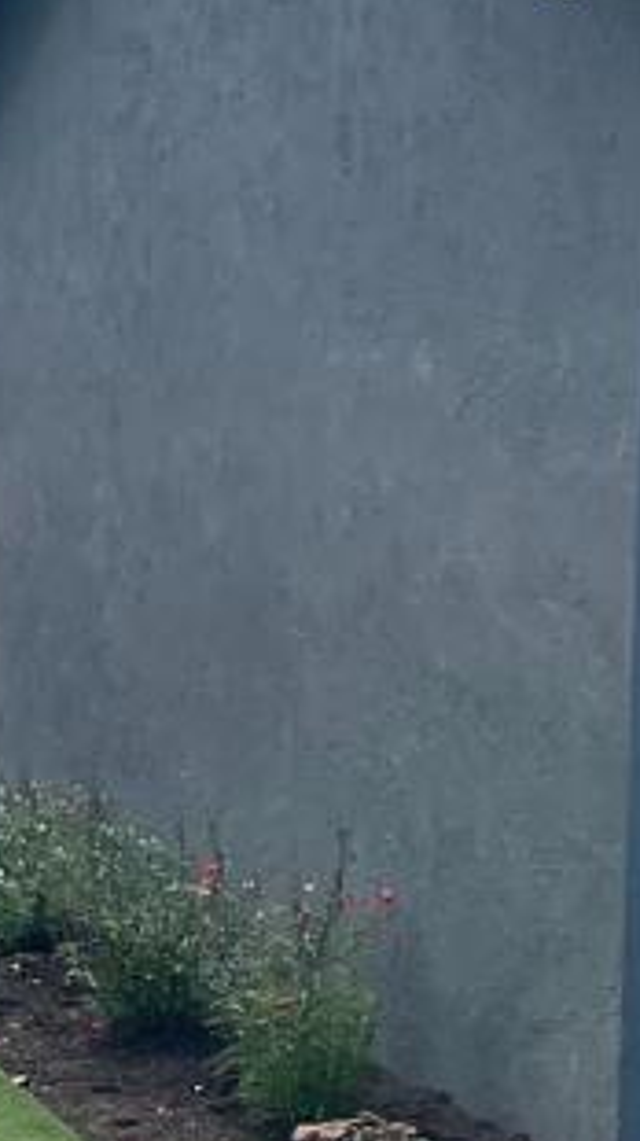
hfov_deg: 8.0
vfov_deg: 15.6
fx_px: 4140
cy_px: 789
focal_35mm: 137
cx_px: -1004
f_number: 1.6
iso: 32
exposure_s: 1/979
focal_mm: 4.2
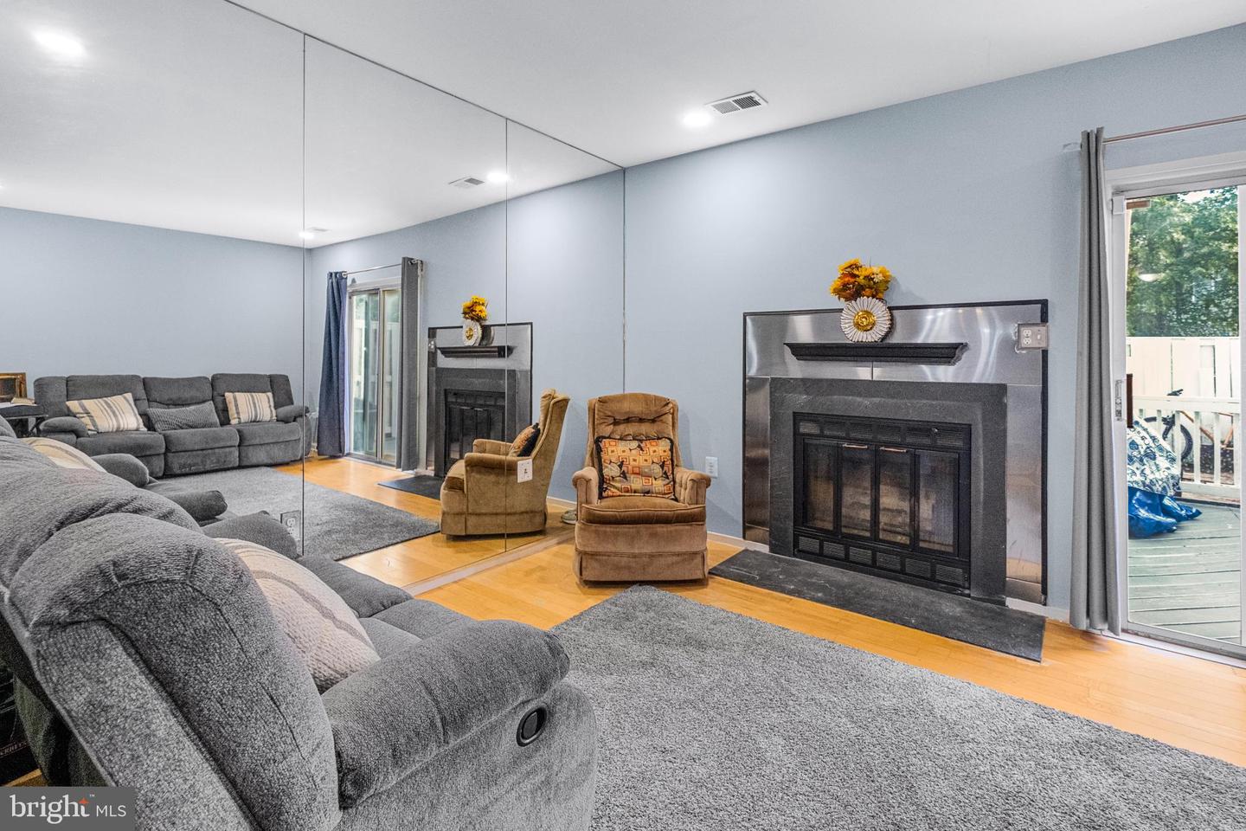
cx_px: 623
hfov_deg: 100.4
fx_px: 519
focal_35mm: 15
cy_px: 416
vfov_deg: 77.3
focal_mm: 10
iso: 1250
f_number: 4
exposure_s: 1/60
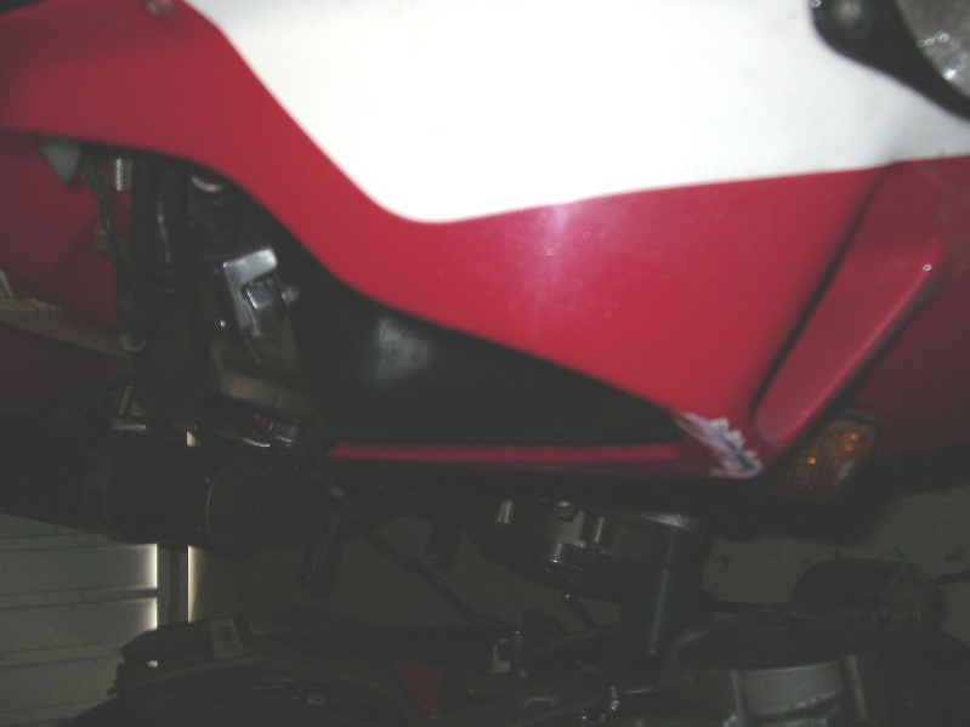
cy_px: 364
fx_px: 1737
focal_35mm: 62
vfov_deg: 23.6
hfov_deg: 31.2
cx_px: 485
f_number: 3.3
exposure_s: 1/50
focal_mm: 12.8
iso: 200
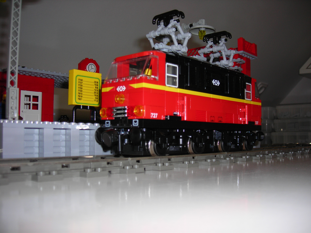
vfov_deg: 37.7
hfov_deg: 49.0
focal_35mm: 38
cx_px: 156
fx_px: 341
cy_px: 116
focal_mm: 6.3
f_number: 3.2
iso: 50
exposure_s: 1/60.1
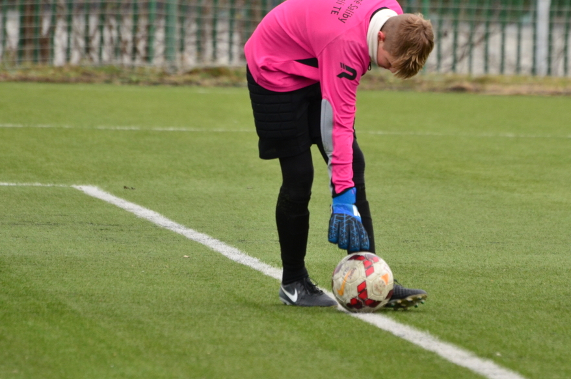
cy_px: 144
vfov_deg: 2.6
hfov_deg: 3.9
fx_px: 8439
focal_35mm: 533
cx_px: 387
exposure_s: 1/640
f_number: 5.6
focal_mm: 260
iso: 800
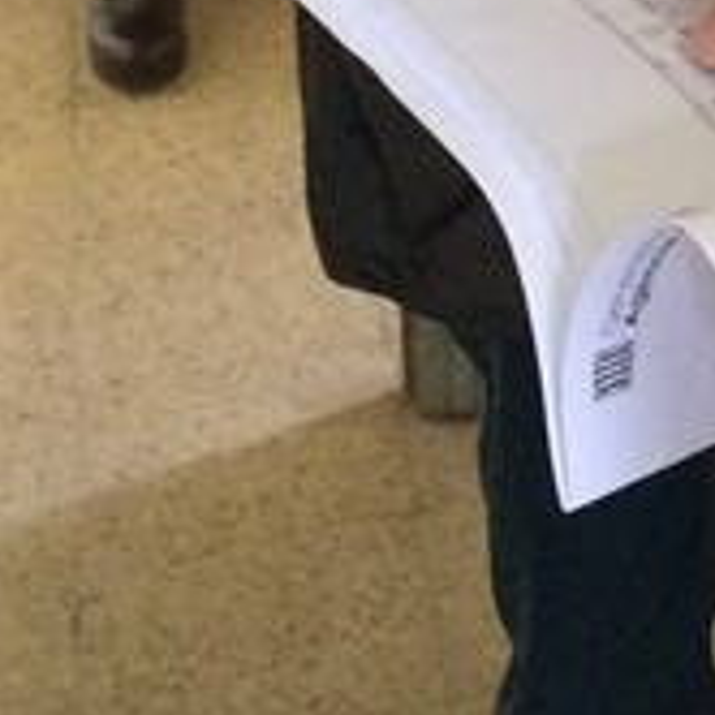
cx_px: 1133
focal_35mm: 158
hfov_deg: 10.6
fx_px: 3692
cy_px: -482
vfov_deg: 10.5
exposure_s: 1/20
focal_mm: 4.15
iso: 320
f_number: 2.2
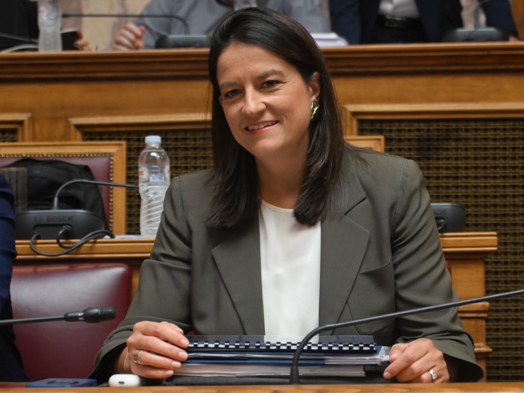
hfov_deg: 22.3
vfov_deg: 16.8
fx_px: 1332
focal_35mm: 88
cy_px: 197
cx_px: 280
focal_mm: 54
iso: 3200
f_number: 4
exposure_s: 1/400
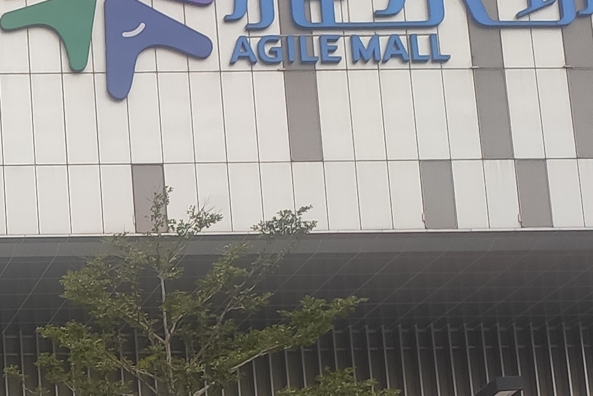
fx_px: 1845
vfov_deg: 11.7
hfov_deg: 16.4
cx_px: -339
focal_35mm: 112
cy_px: 592
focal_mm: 4.77
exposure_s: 1/283
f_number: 1.75
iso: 112
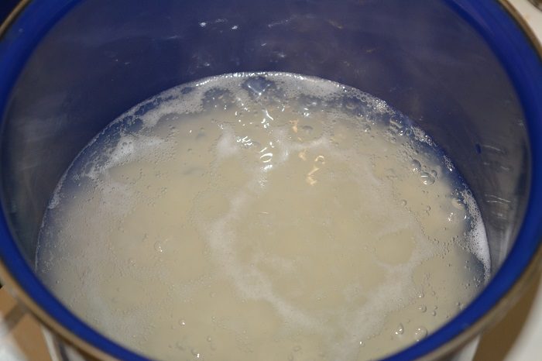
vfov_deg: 16.5
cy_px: 180
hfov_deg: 24.6
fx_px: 1241
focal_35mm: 82
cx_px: 271
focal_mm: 55
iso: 1000
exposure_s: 1/60
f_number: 5.6
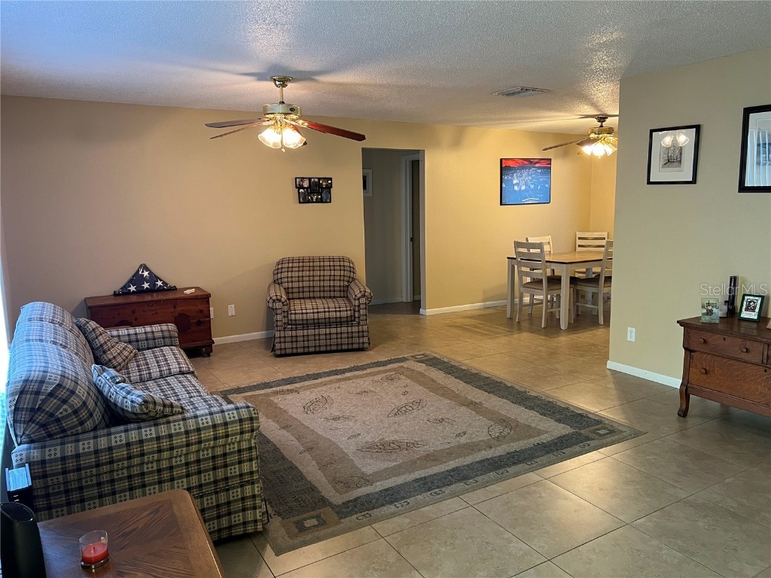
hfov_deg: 67.3
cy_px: 289
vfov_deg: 53.1
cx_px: 386
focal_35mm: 26
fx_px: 579
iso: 200
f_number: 1.5
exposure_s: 1/60
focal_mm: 5.7
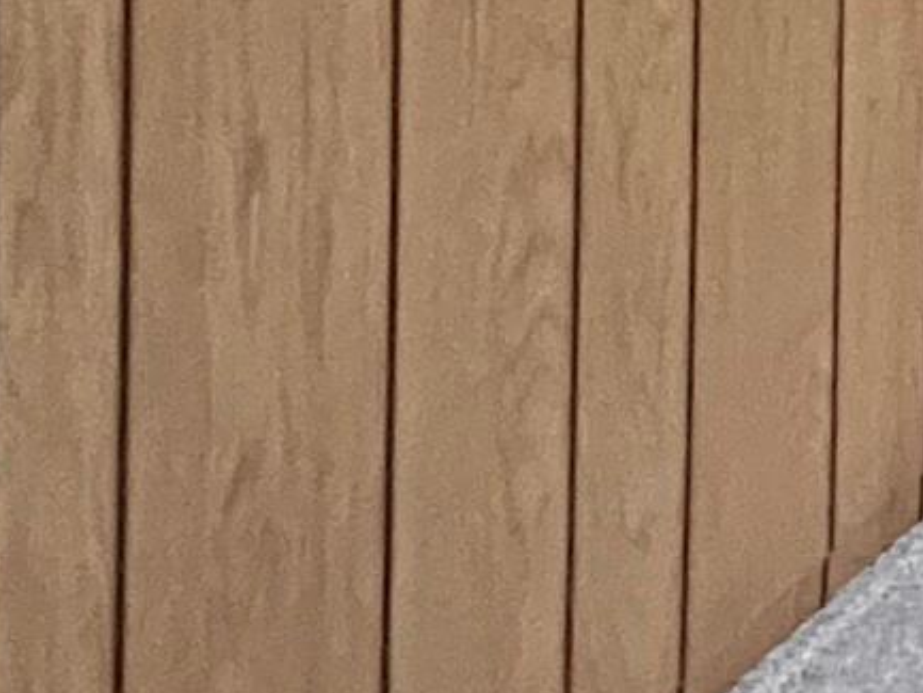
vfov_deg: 13.5
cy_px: -780
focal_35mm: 90
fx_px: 2400
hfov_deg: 12.2
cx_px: 2628
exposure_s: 1/60
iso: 1000
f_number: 1.8
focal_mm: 1.57
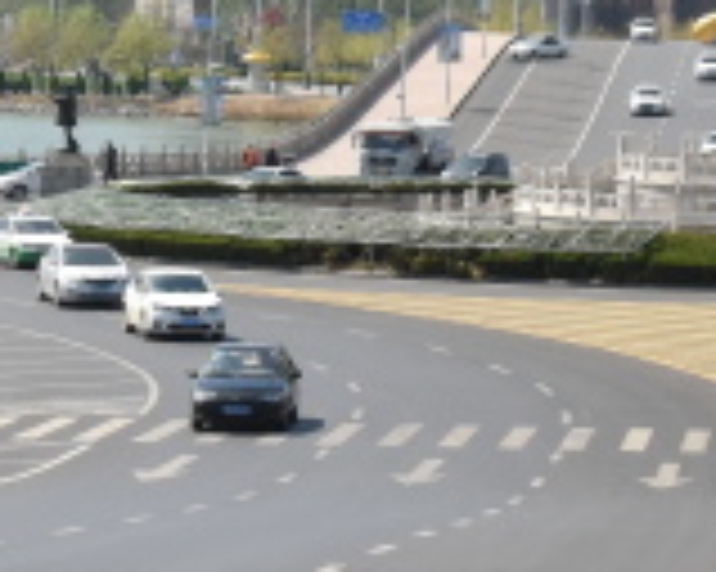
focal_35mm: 247
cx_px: 675
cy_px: 43
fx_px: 5238
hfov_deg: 7.8
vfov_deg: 6.2
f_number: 11
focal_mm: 35
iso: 500
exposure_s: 1/800
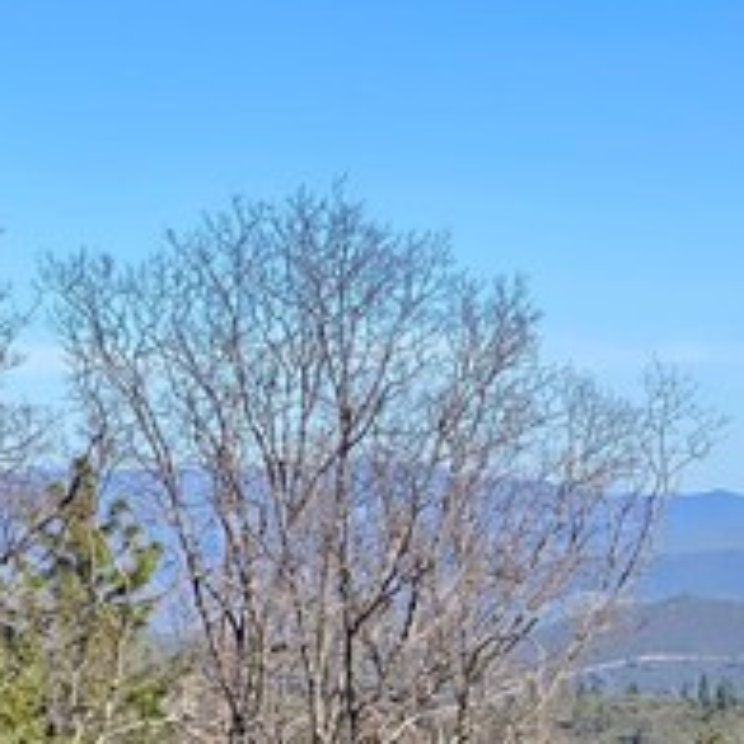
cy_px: 565
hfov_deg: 11.4
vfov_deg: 11.5
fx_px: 3672
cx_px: 759
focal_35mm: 151
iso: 20
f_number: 2
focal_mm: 6
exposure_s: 1/1332
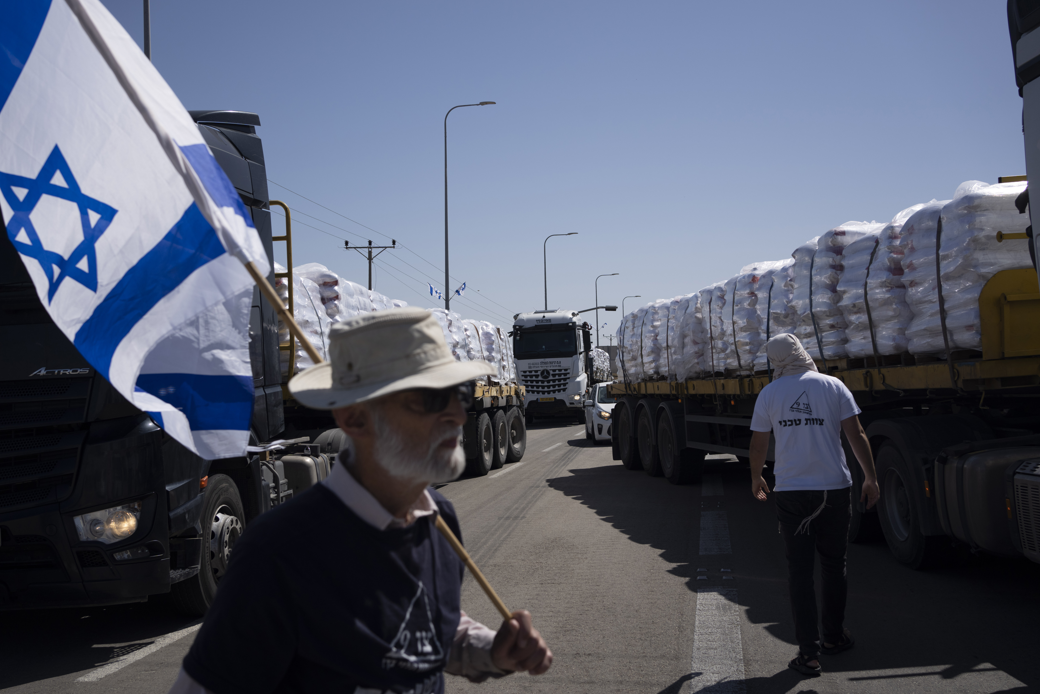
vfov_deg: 36.9
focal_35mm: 36
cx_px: 511
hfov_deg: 53.1
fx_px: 1040
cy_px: 345
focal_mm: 35
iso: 200
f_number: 5.6
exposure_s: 1/2000
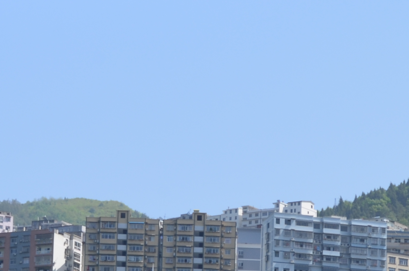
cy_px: 426
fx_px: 3114
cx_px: 453
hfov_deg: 7.5
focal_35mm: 275
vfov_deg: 4.9
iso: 110
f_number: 11
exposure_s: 1/125
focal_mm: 55
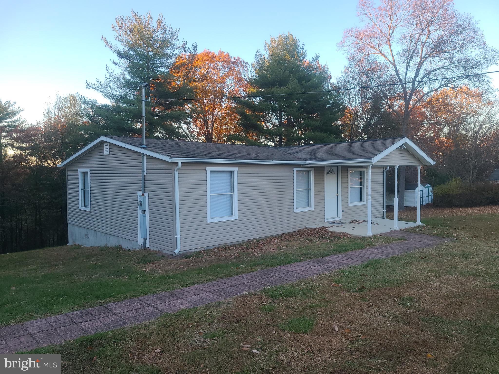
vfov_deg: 53.1
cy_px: 187
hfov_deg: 67.3
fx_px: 375
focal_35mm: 26
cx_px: 250
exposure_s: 1/154
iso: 40
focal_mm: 5.4
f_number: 1.8
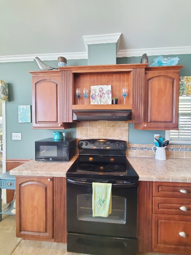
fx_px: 96
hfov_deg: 89.9
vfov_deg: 106.2
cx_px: 96
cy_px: 128
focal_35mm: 13
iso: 320
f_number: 2.2
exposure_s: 1/60
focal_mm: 1.8
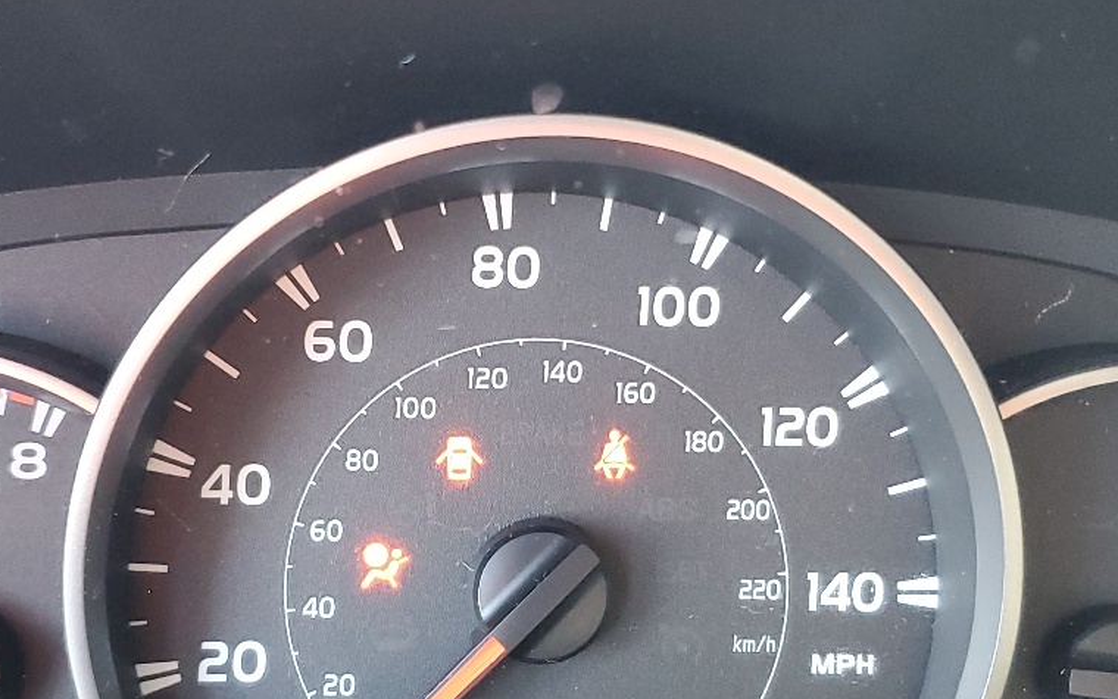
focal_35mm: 58
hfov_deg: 35.1
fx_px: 1767
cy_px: 490
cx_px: 531
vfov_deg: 22.2
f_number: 1.5
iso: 268
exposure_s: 1/60.2
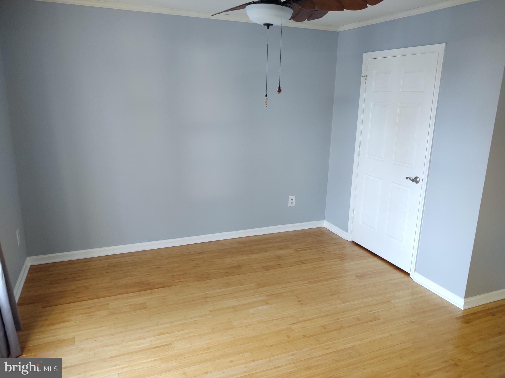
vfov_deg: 51.4
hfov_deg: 65.3
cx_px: 252
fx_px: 394
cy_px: 189
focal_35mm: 27
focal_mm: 4.75
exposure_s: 1/30
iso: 211
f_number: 1.7
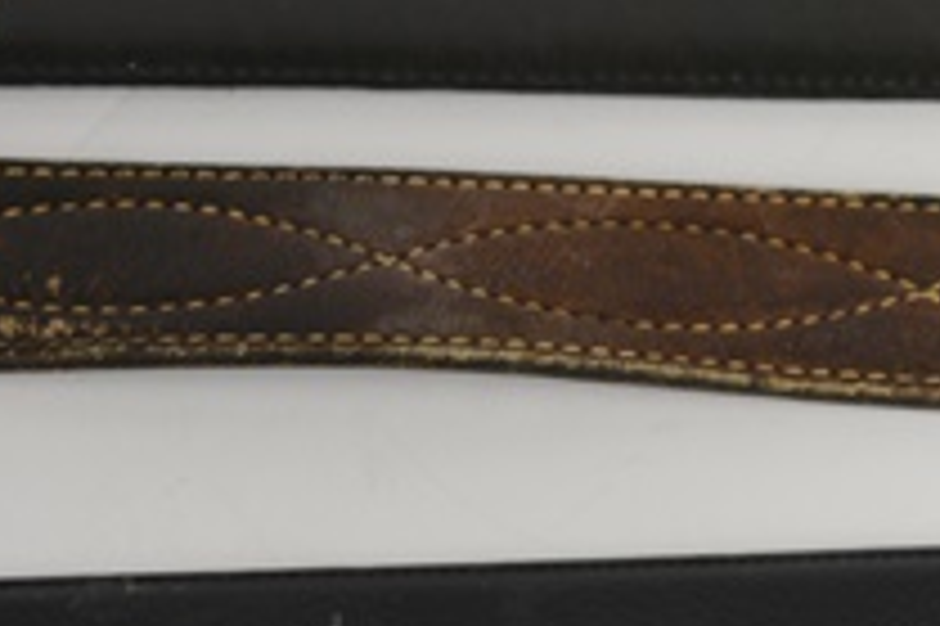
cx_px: 1183
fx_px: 3600
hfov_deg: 14.3
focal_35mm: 138
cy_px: 225
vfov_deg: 9.9
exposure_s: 1/125
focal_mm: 32
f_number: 5.6
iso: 250
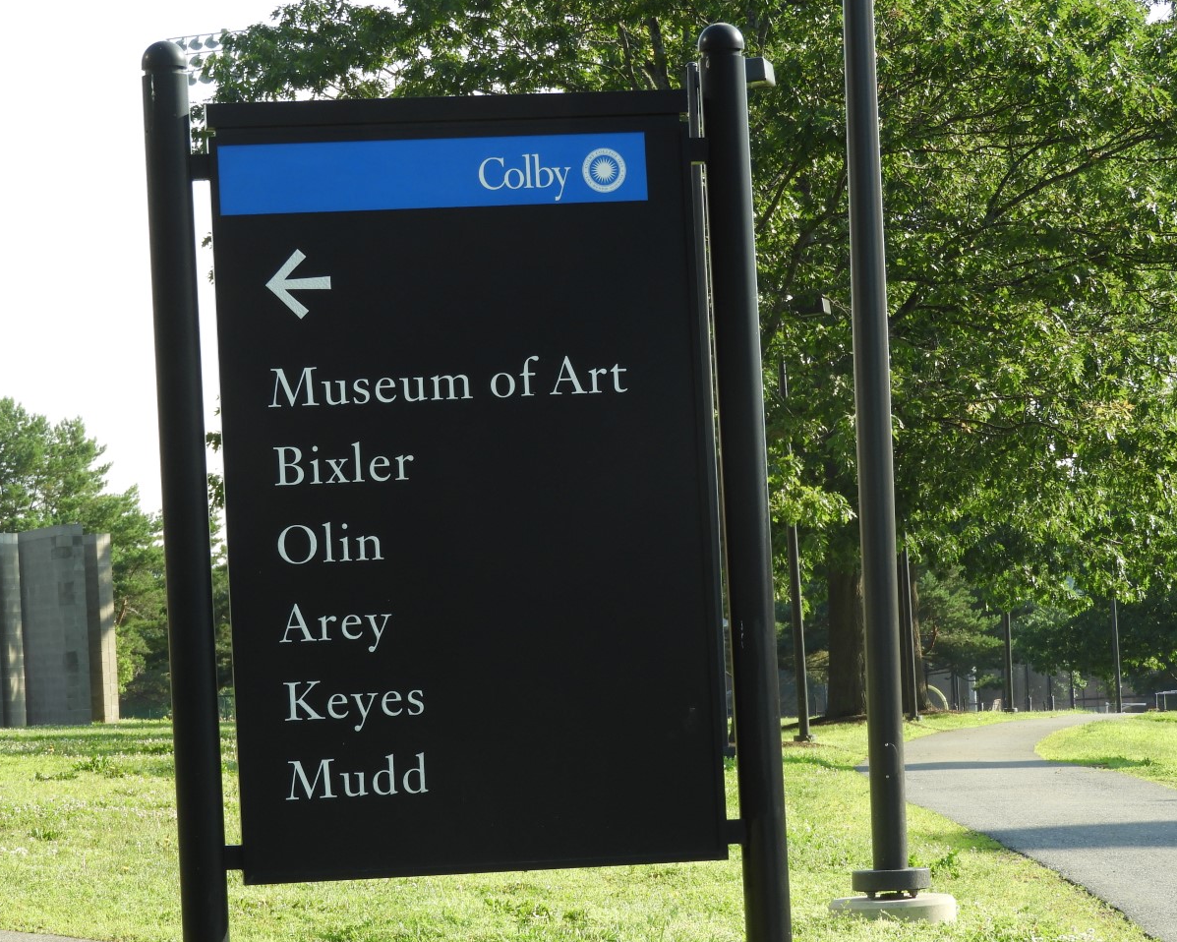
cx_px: 491
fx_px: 4703
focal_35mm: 135
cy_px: 486
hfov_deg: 14.3
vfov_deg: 11.4
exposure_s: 1/200
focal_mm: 20.6
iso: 100
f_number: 5
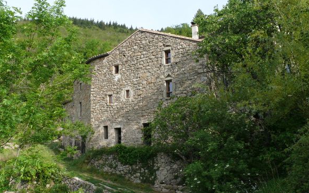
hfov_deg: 51.6
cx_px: 156
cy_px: 90
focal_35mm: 38
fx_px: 320
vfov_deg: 33.6
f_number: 5
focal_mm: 7.4
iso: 100
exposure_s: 1/200
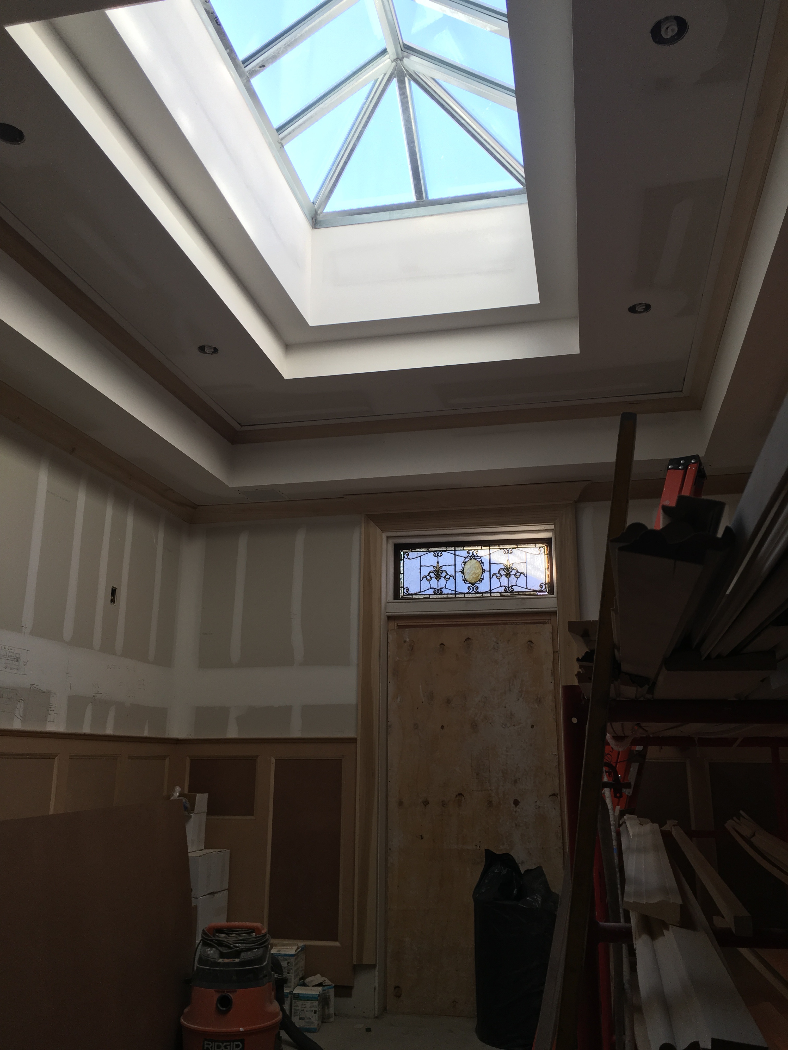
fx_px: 880
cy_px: 525
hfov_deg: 48.2
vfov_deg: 61.7
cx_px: 394
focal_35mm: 29
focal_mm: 4.15
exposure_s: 1/120
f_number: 2.2
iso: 32
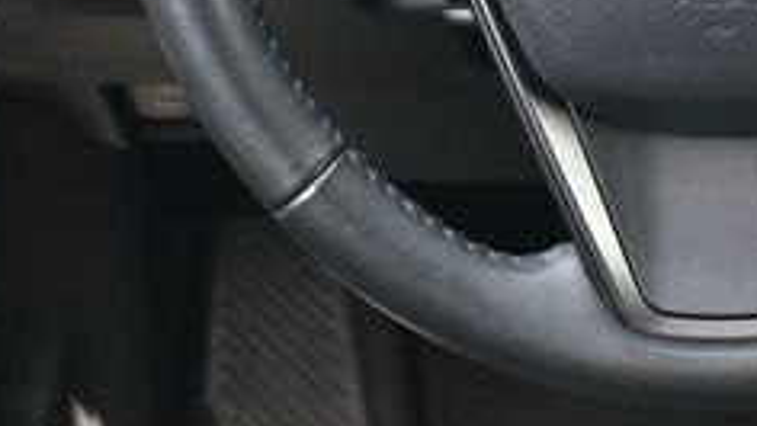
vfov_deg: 9.9
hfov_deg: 17.6
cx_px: 725
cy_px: -189
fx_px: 2390
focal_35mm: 119
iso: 560
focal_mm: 28
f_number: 4.5
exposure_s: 1/125
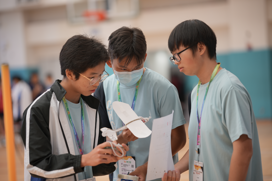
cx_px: 136
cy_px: 90
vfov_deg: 16.1
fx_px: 642
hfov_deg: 23.9
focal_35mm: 85
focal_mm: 85
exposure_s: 1/100
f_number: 1.4
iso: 160
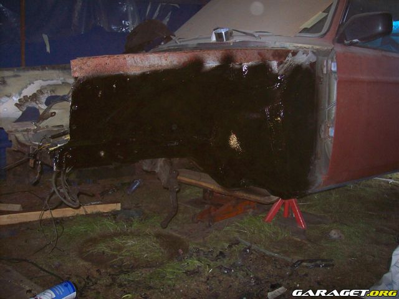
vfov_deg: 39.7
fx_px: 415
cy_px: 150
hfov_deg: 51.4
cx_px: 200
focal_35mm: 36
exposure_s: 1/64
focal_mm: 6
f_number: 2.7
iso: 200
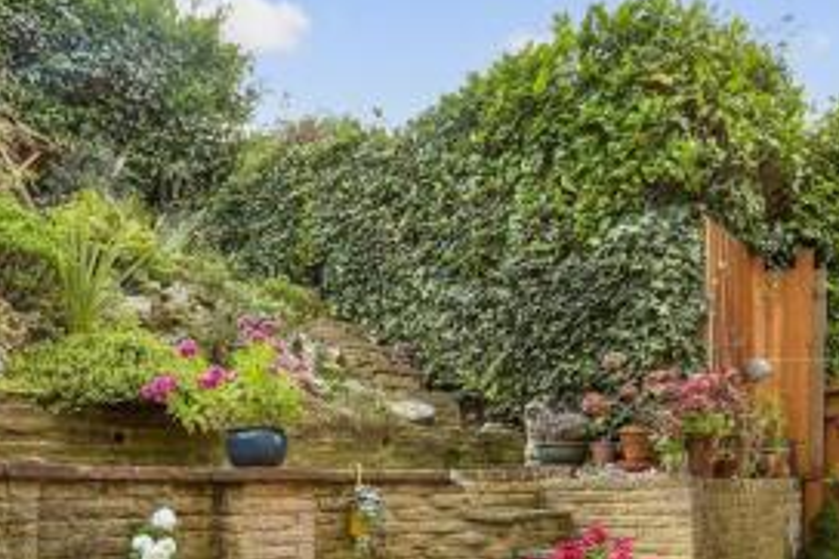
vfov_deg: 43.1
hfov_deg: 65.4
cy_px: 483
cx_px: 379
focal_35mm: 28
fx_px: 652
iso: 160
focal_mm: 11
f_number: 8
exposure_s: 1/15
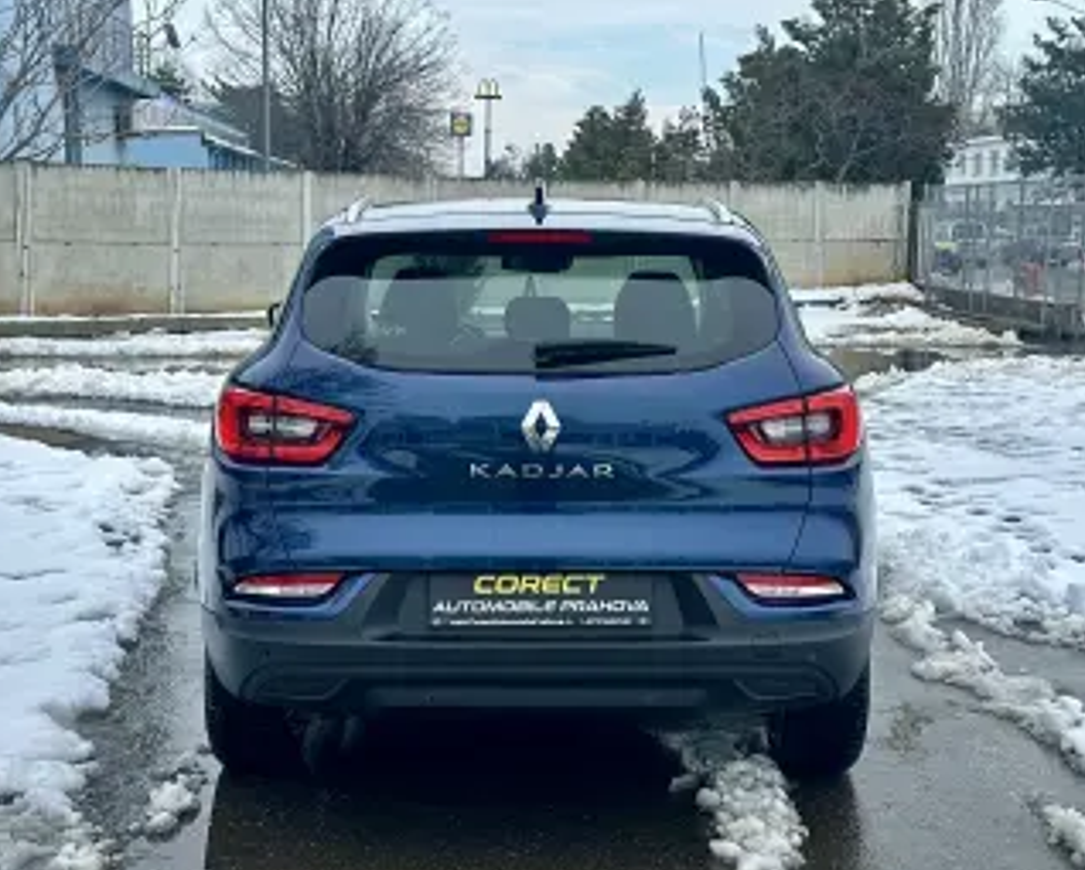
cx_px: 542
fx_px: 1703
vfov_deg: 28.7
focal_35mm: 53
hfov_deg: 35.3
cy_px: 430
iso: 64
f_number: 1.78
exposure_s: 1/1695
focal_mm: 6.86
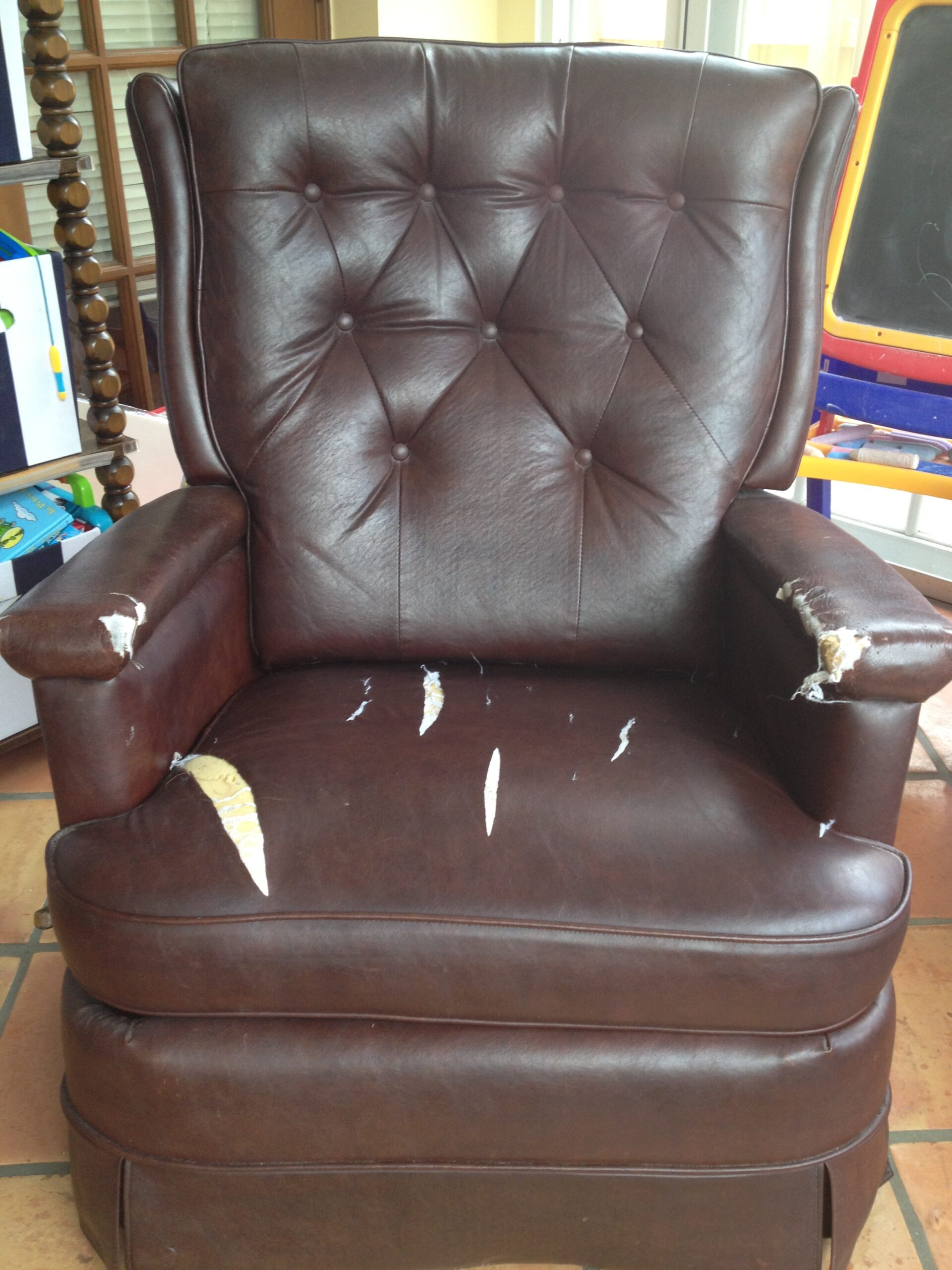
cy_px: 635
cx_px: 476
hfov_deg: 40.7
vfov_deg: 52.6
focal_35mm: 35
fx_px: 1283
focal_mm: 4.28
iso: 80
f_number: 2.4
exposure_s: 1/20
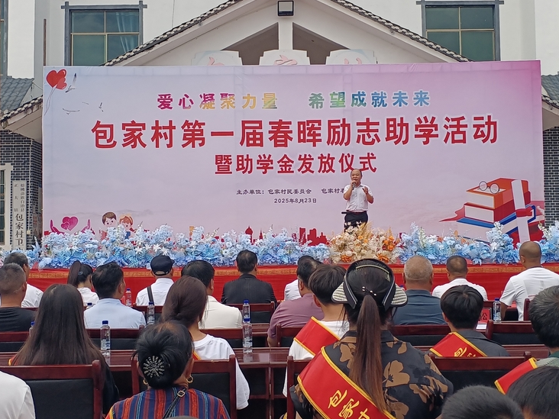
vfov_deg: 30.9
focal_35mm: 47
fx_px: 759
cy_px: 200
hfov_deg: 40.4
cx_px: 286
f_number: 1.8
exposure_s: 1/835
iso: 101
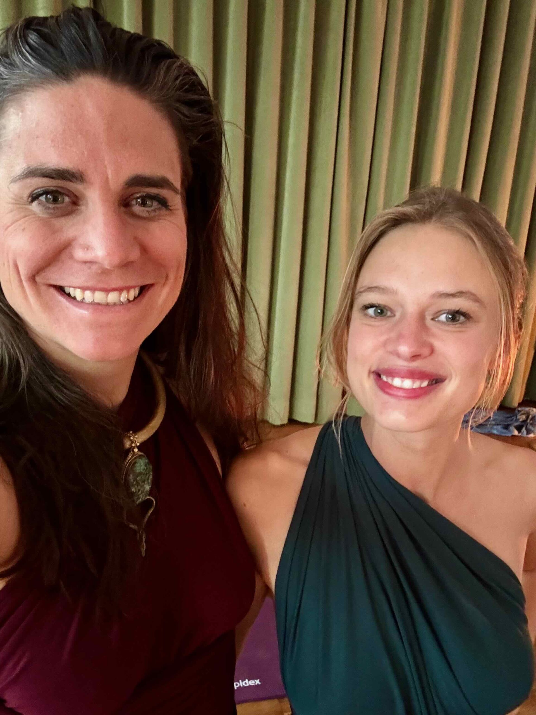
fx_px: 619
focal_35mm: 30
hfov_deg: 46.8
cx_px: 268
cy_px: 358
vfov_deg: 60.0
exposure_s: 1/25
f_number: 1.9
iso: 500
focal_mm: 2.69
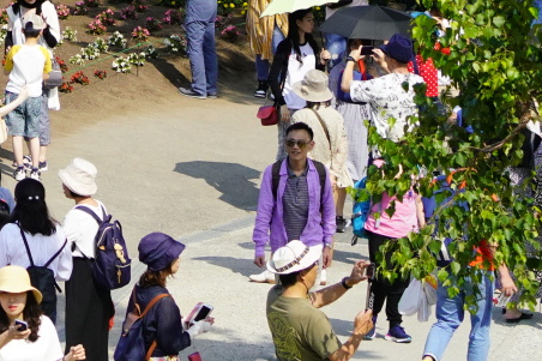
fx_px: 6396
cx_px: -596
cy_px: -340
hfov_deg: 4.8
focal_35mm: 425
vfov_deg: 3.2
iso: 1250
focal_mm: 100
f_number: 4.5
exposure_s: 1/2500
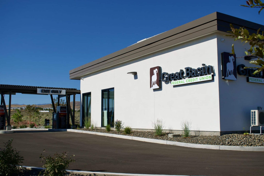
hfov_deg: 47.9
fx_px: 297
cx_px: 132
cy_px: 88
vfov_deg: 33.0
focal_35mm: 40
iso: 100
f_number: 6.3
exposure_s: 1/1000
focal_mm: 27
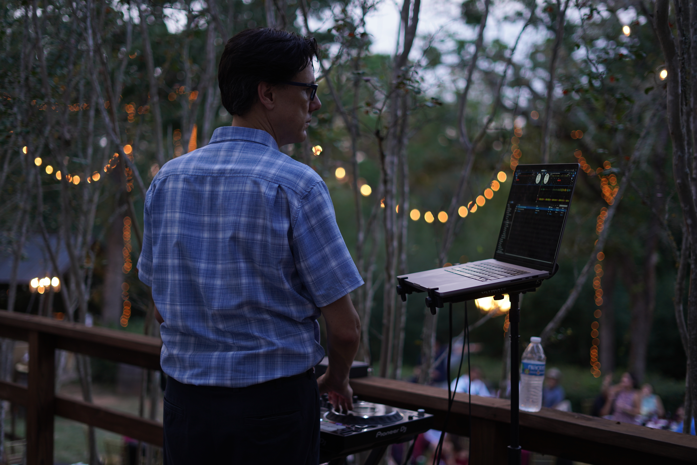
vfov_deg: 27.0
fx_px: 968
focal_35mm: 50
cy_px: 232
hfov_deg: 39.6
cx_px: 348
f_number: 1.8
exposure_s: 1/100
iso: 160
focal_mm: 50
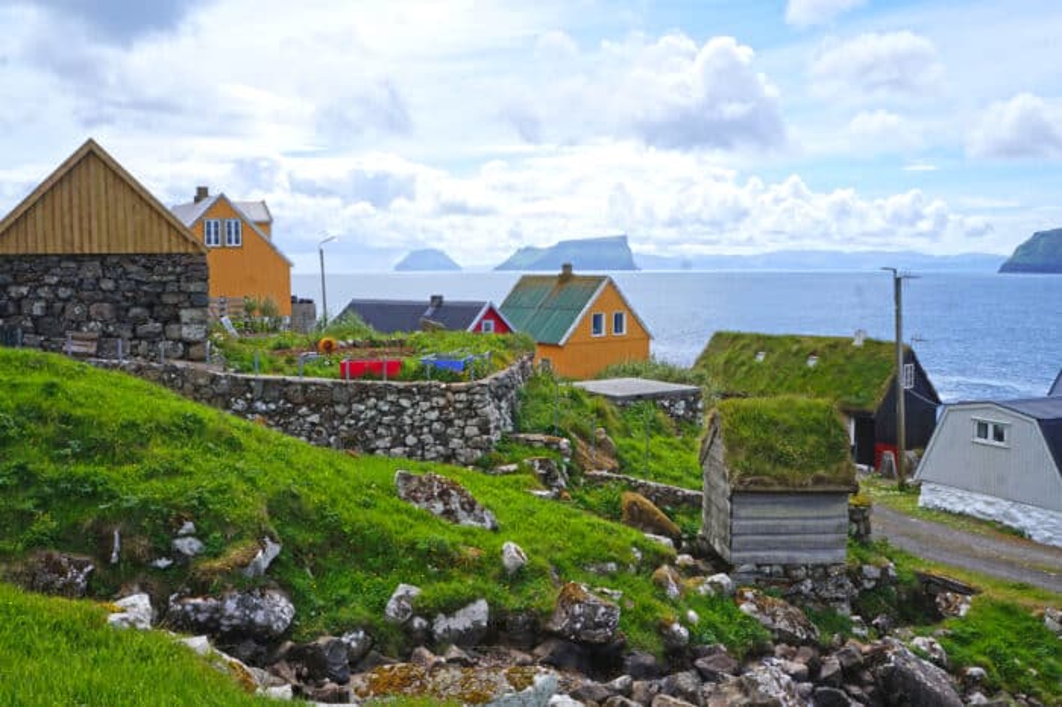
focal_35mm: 32
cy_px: 354
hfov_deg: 59.5
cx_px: 531
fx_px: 929
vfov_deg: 41.7
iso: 100
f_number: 16
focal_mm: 21
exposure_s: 1/100
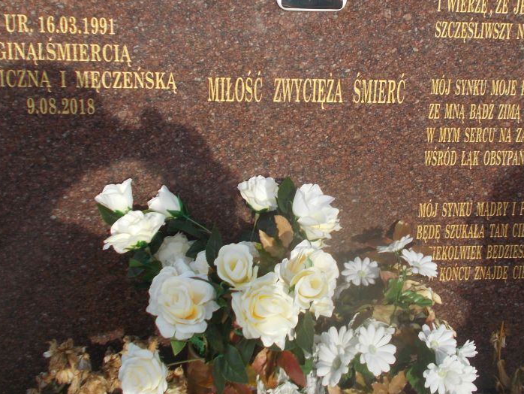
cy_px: 120
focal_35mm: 44
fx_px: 666
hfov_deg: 42.8
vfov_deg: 32.5
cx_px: 303
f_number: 8.6
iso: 80
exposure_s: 1/80
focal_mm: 5.3
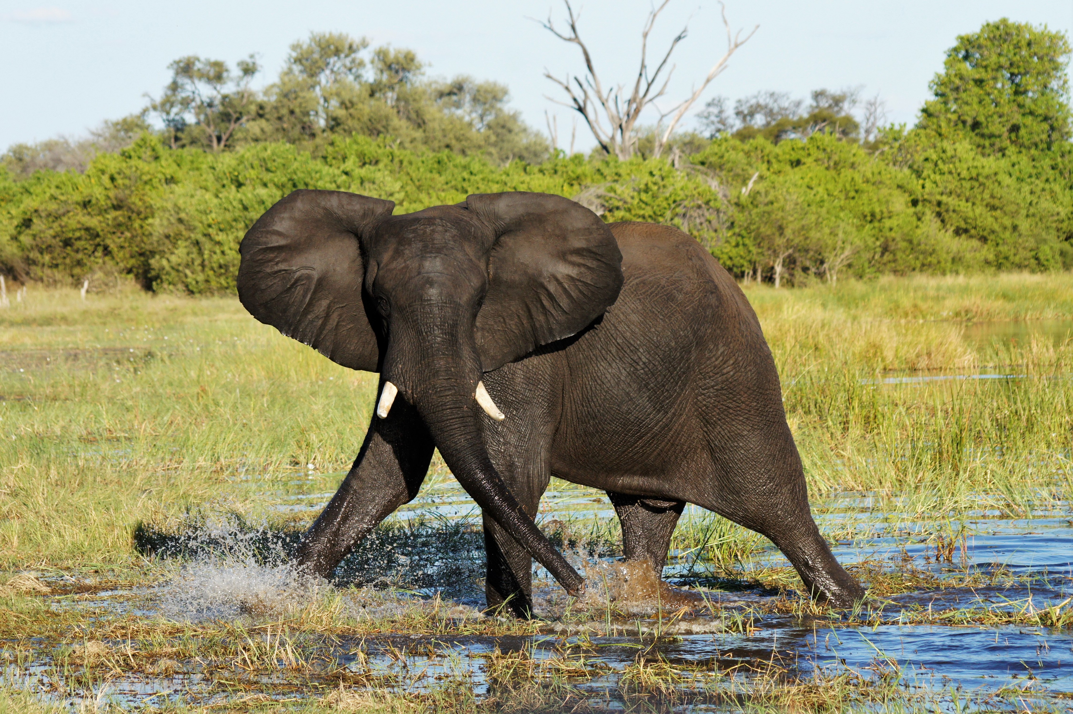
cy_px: 357
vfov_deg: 7.0
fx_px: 5808
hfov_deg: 10.6
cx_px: 536
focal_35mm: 195
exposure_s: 1/1250
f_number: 6.3
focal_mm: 130
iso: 400
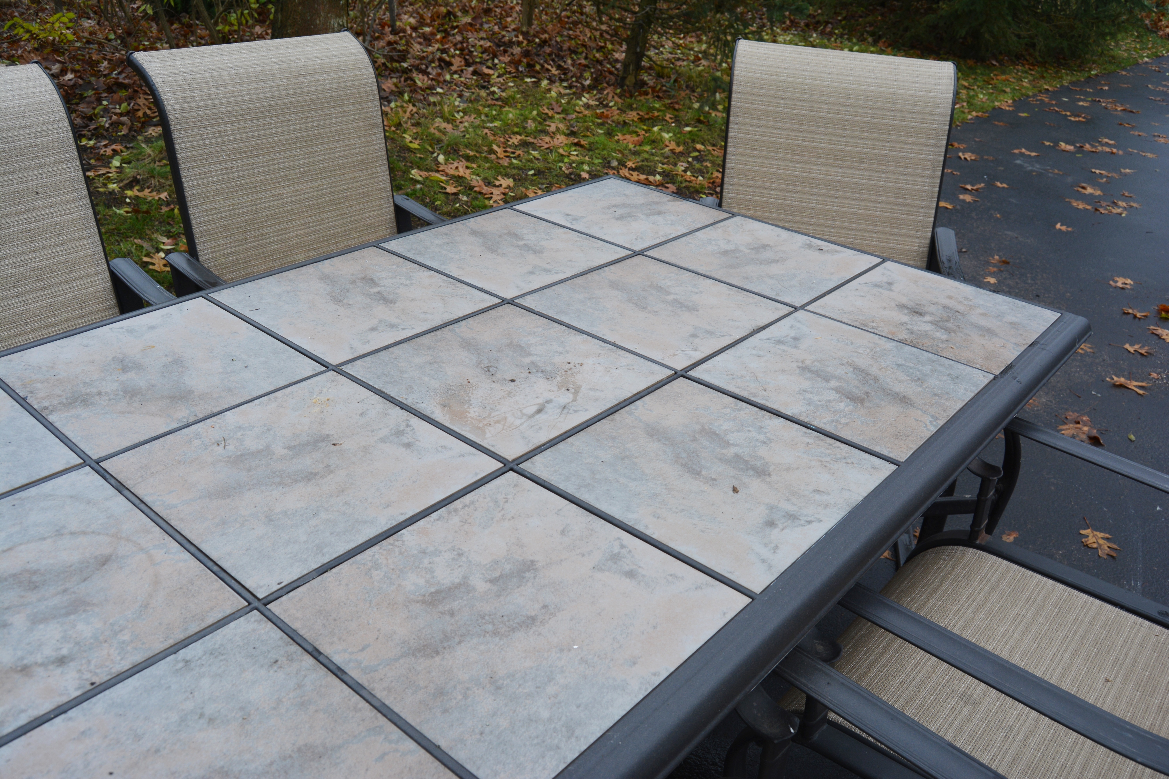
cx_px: 584
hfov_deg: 64.6
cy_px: 390
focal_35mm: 28
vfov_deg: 45.7
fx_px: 925
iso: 200
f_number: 5.6
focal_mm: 19
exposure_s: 1/125
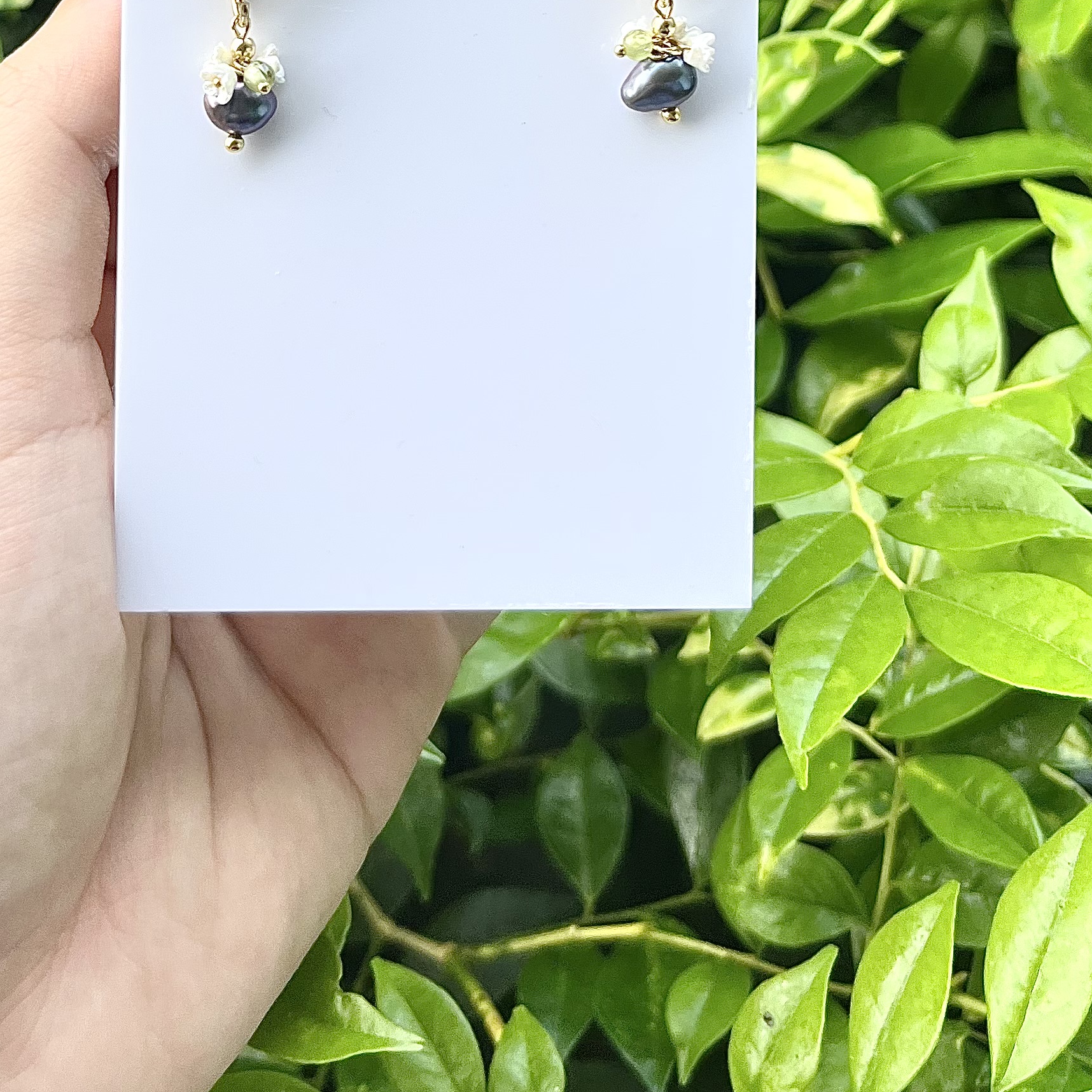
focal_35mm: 54
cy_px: -17
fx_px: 1927
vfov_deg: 29.4
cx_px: 422
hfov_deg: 31.5
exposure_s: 1/510
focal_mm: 5.1
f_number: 1.6
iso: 50
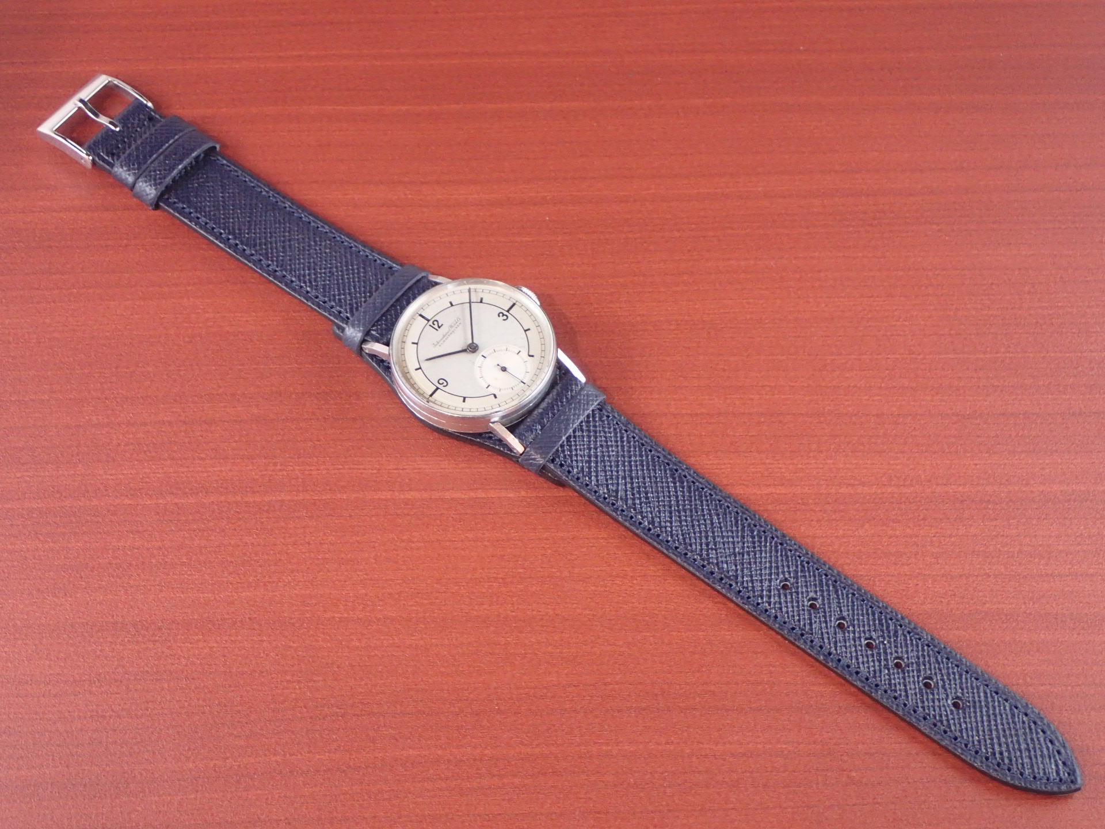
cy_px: 414
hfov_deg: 26.3
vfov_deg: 19.9
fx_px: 2362
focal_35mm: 74
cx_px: 552
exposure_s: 1/25
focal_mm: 13.47
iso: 400
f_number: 4.2
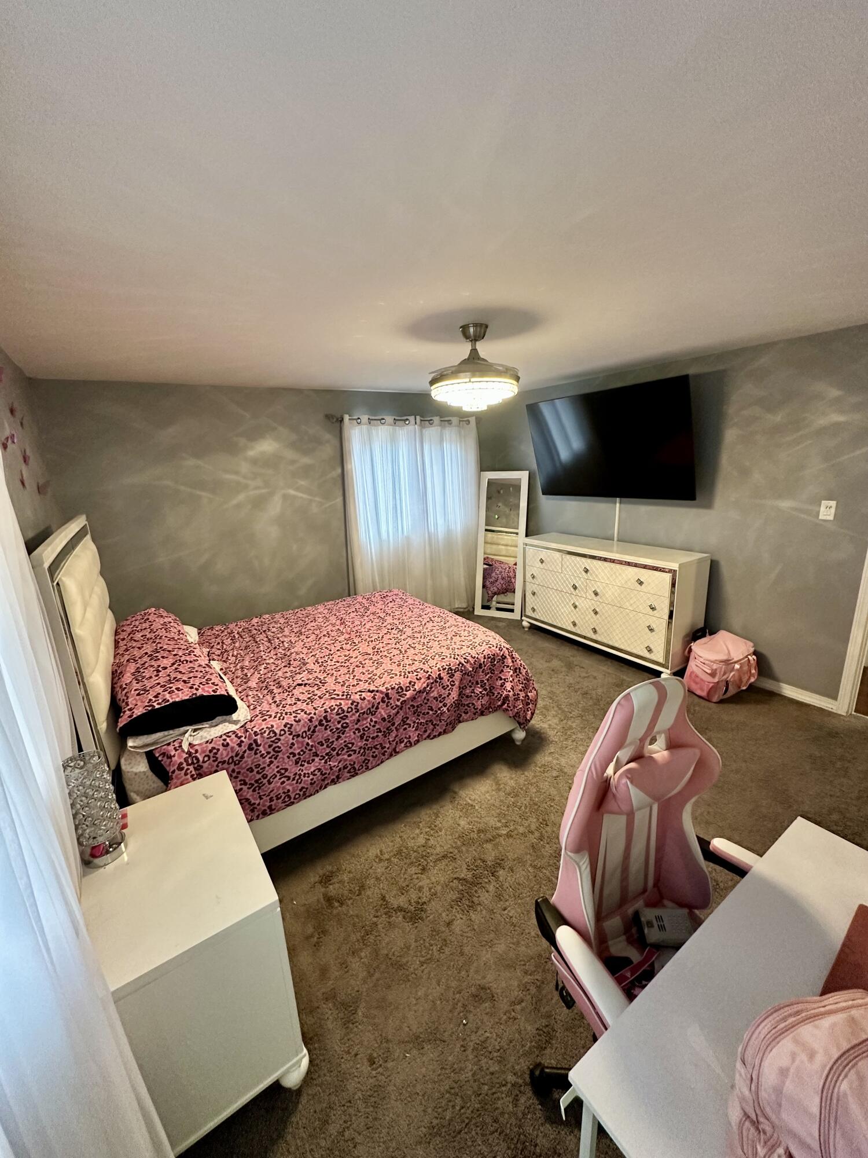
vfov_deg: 102.1
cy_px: 579
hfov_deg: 85.7
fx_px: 468
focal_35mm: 14
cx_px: 434
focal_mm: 2.22
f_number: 2.2
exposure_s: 1/60
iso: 400
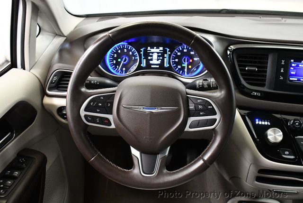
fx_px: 303
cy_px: 102
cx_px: 152
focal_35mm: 36
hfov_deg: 53.1
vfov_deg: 36.9
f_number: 3.5
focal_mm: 18
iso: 3200
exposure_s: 1/80
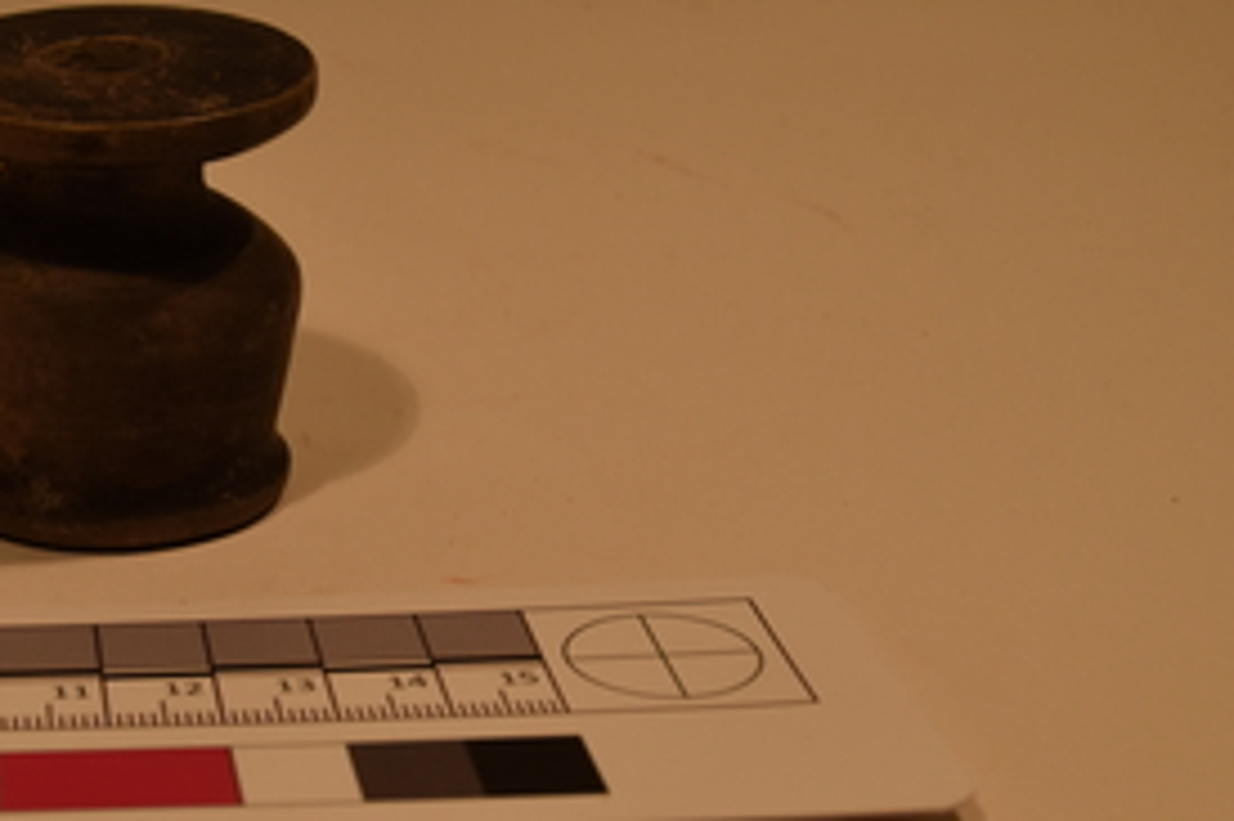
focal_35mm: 84
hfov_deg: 23.3
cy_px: 404
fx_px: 2877
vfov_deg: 16.2
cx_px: 25
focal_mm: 28
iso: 320
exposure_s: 1/250
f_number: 8
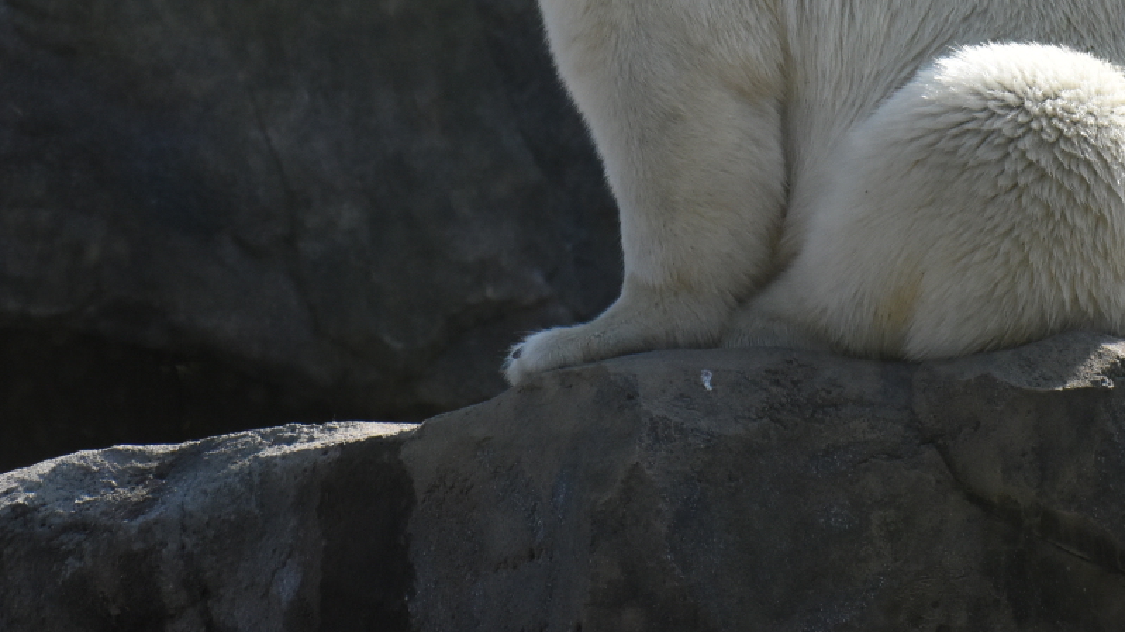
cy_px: -100
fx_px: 13301
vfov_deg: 2.7
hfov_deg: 4.8
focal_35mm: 446
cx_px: 670
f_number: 4.8
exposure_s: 1/4000
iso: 1000
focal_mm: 140
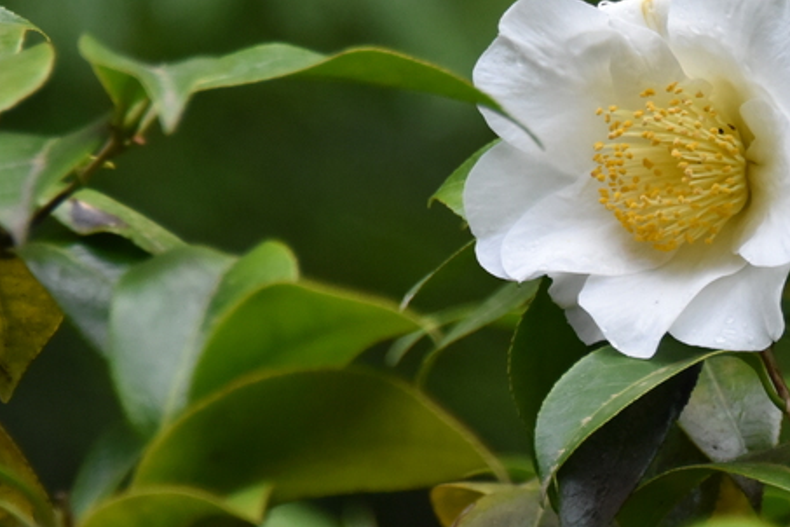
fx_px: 18607
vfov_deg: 1.6
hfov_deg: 2.4
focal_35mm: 848
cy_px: 236
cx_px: 664
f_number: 5.6
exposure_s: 1/640
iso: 2200
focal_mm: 300
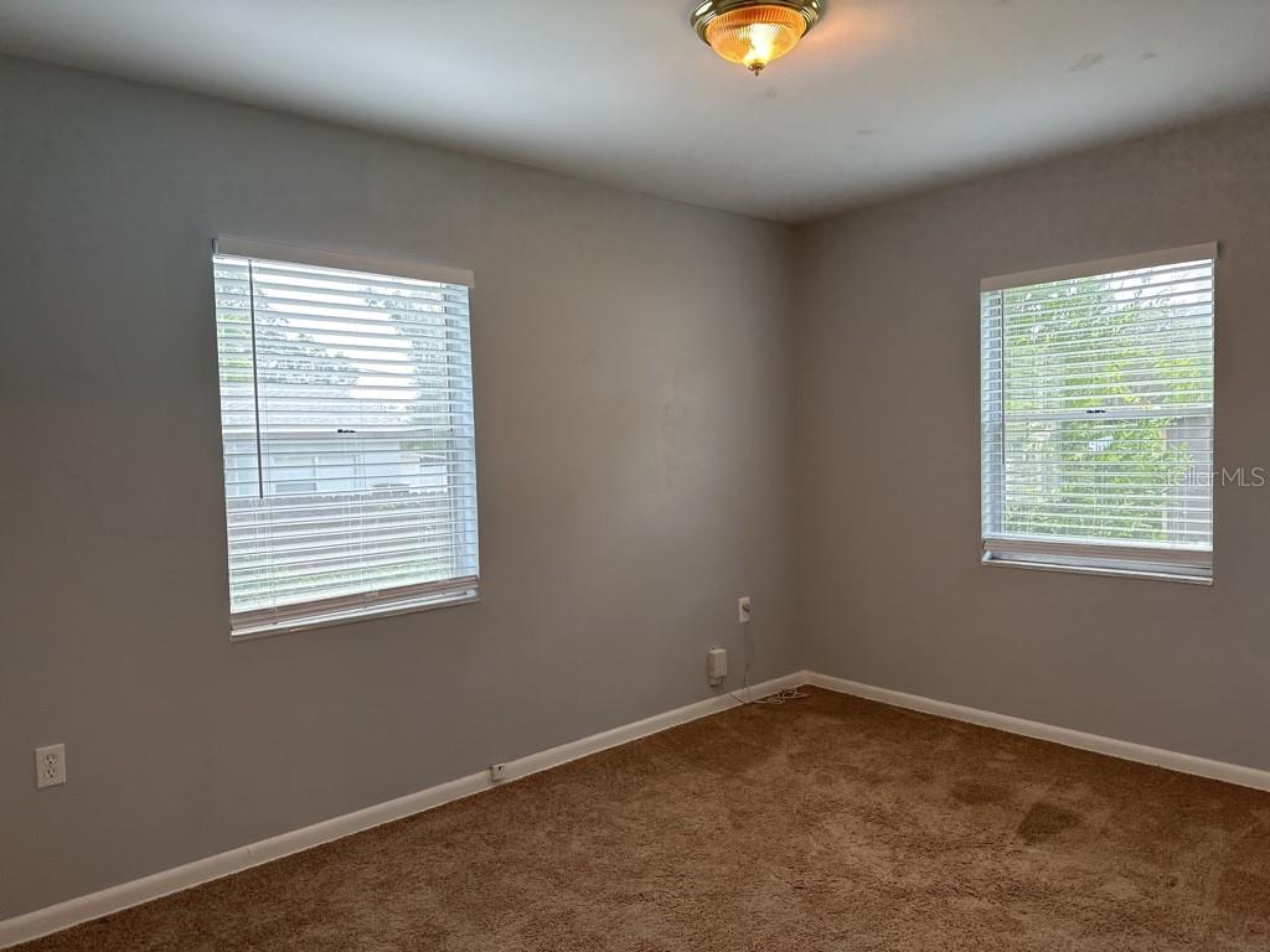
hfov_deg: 71.6
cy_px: 476
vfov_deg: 56.8
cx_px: 635
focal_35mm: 24
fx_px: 881
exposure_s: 1/120
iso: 100
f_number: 1.78
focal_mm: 6.86
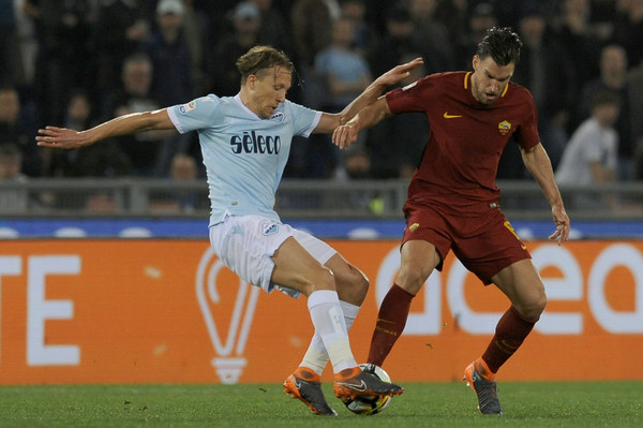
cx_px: 322
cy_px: 214
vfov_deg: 3.4
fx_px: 7138
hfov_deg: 5.2
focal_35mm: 400
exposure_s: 1/800
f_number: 3.2
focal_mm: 400
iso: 2000
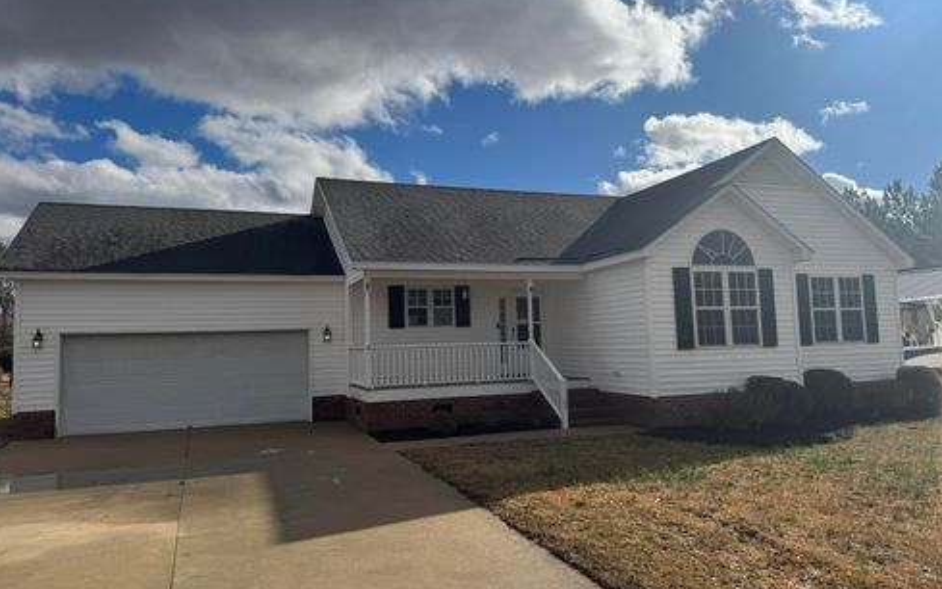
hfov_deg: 70.4
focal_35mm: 26
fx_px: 668
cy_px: 288
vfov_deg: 47.6
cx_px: 474
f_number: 1.78
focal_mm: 6.76
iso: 80
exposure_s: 1/10417
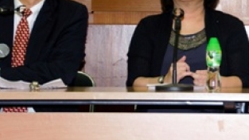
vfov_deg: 7.4
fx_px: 1076
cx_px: 178
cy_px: -31
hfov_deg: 13.2
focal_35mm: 163
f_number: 5
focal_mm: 50
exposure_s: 1/60
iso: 500
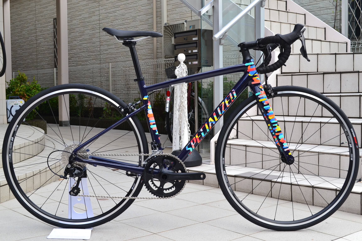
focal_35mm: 51
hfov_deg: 38.9
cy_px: 120
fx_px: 513
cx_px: 181
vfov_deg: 26.5
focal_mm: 34
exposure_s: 1/60
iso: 400
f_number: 8
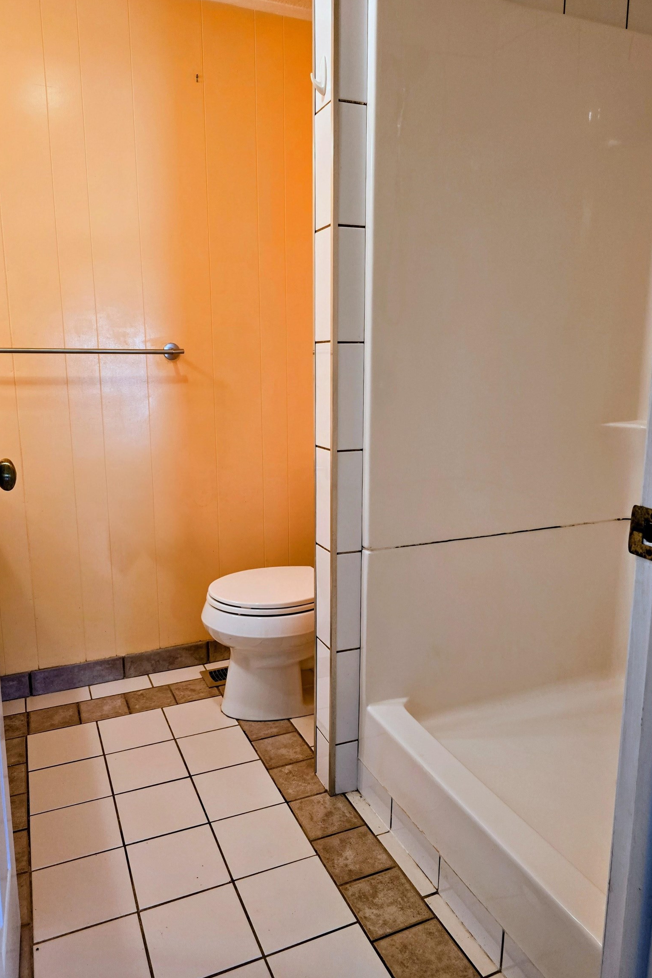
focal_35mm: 24
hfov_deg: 53.1
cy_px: 489
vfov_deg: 73.7
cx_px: 315
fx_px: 652
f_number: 1.7
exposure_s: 1/120
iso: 400
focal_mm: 6.3
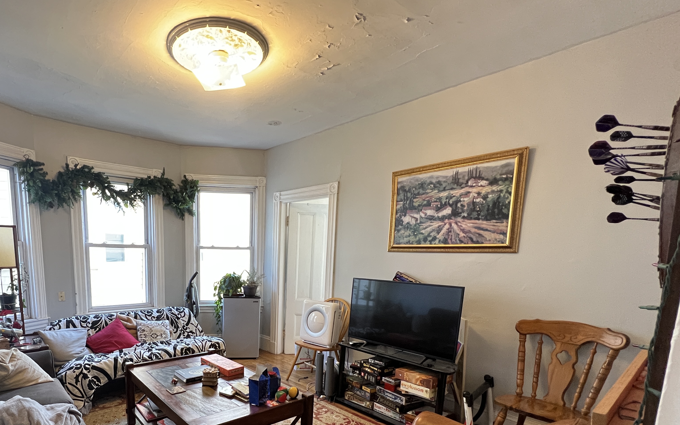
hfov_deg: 88.8
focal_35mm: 18
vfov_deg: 62.0
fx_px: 334
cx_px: 245
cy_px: 309
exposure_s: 1/60
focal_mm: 1.57
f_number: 1.8
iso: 400
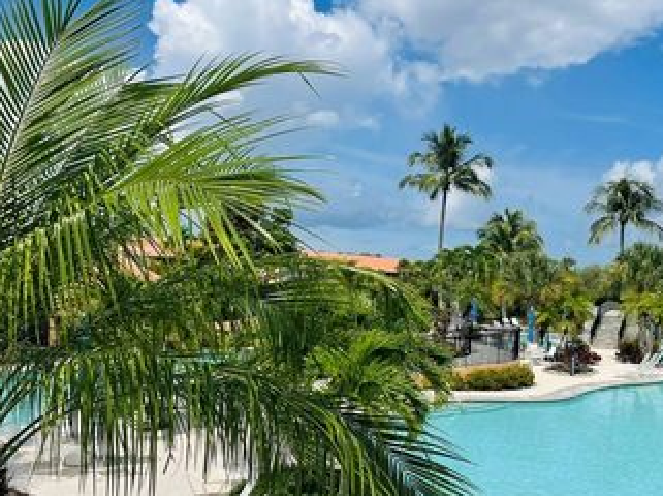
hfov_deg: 47.4
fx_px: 746
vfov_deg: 36.6
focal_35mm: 39
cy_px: 305
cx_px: 425
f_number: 1.6
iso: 32
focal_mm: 5.1
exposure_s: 1/7407
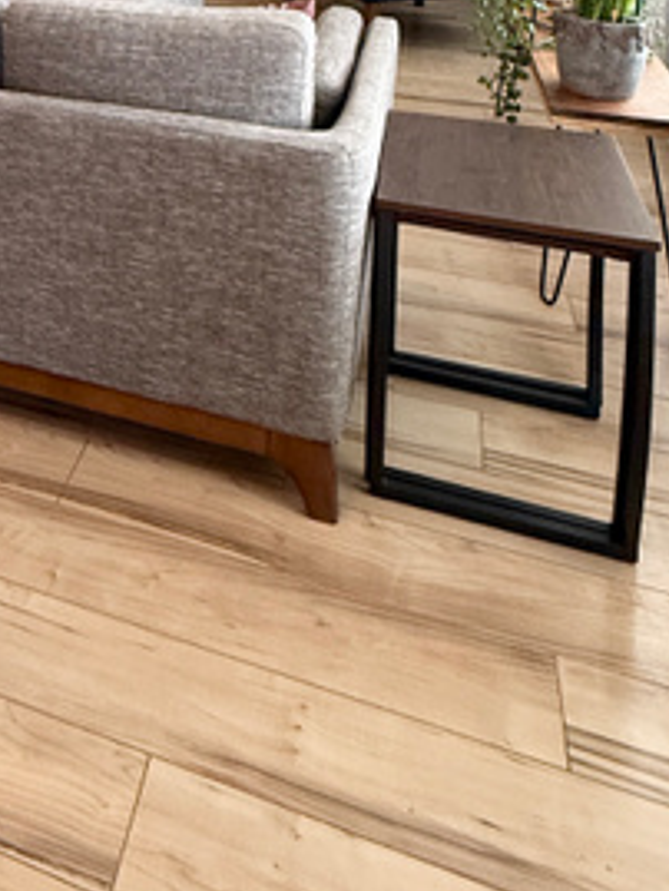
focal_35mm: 40
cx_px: 10
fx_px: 1030
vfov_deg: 37.3
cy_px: -139
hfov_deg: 33.2
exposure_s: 1/120
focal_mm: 2.22
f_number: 2.2
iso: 320
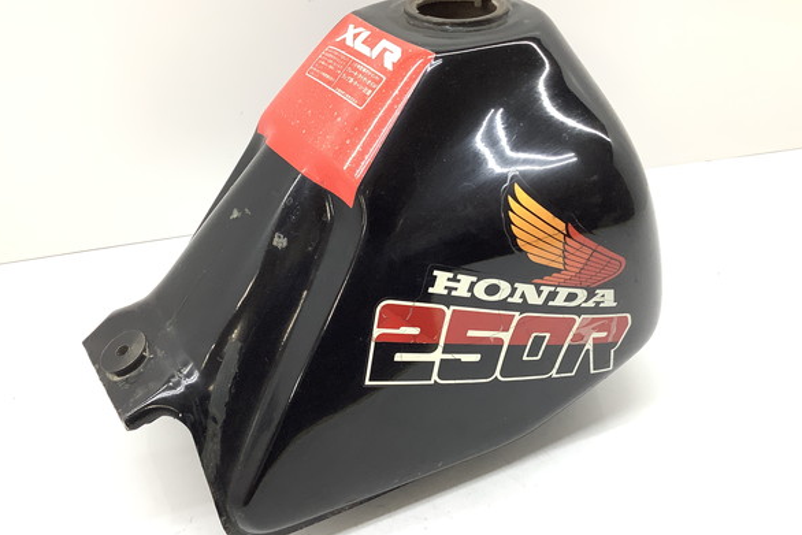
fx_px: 735
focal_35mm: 33
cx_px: 404
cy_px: 264
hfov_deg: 57.2
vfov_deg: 40.0
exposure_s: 1/120
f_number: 2.4
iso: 50
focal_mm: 3.3
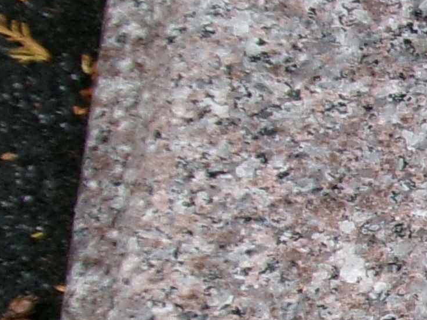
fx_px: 2159
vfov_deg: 8.4
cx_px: 1331
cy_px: 418
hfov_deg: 8.9
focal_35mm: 175
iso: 100
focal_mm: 5.1
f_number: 3.9
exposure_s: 1/100
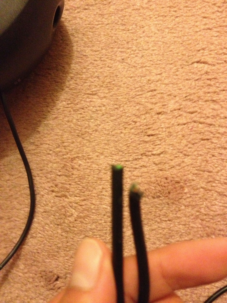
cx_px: 114
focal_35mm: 35
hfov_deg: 40.7
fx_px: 306
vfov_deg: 52.6
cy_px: 152
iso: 800
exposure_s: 1/15
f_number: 2.4
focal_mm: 4.28
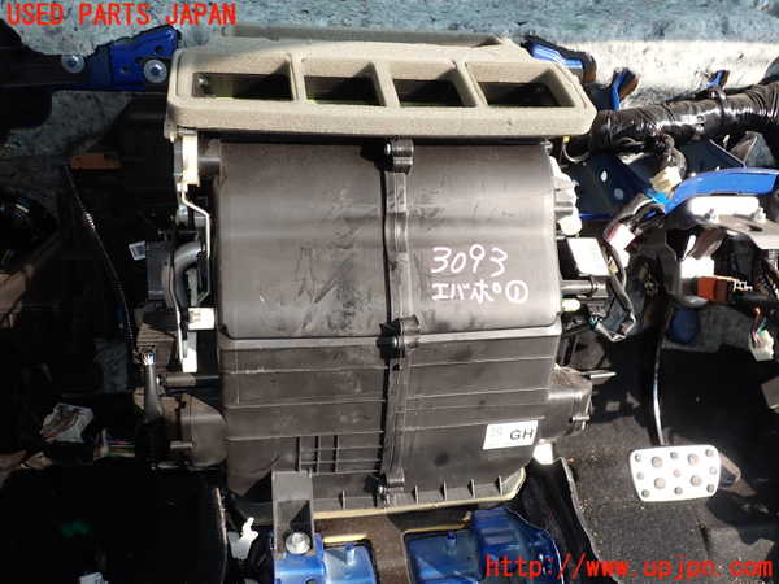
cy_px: 292
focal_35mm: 30
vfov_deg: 46.8
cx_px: 390
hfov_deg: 60.0
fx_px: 675
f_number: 3.2
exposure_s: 1/250
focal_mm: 5.4
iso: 100
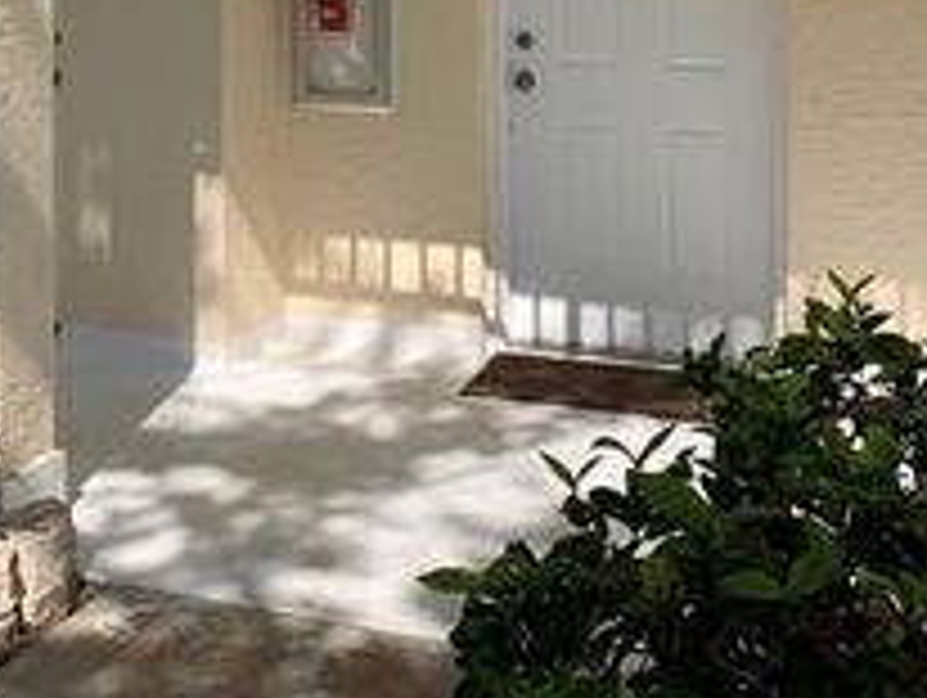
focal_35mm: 63
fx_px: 1689
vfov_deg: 22.4
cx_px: 230
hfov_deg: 30.2
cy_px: -7
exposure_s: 1/2545
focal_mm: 4.25
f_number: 1.8
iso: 25
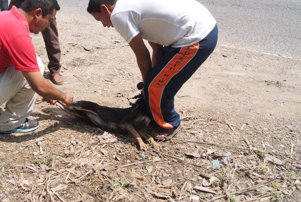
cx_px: 116
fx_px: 301
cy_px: 93
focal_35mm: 36
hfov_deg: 52.6
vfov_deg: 36.9
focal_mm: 18
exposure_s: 1/1000
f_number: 11
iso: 1600
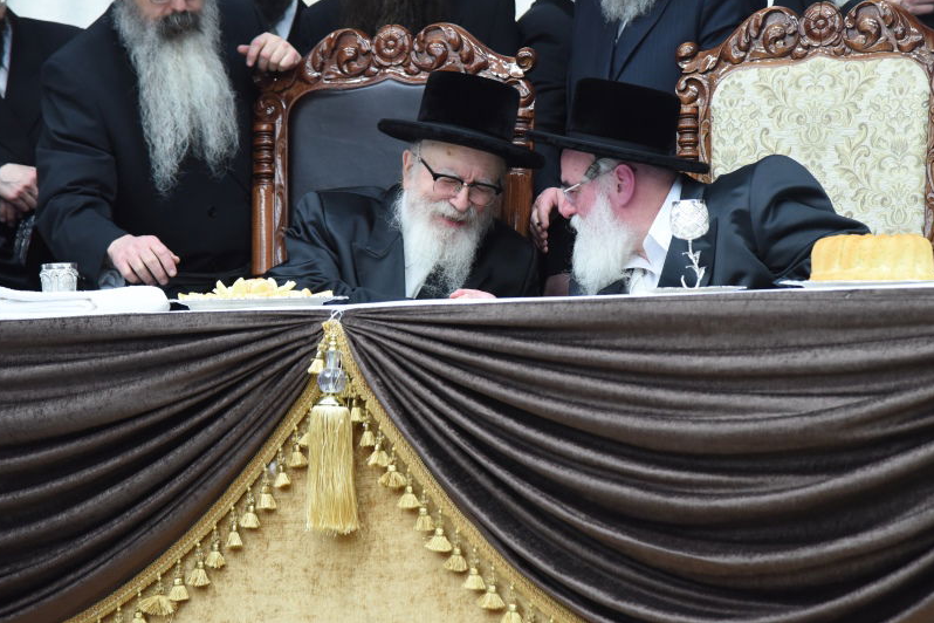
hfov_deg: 13.3
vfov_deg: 8.9
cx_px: 563
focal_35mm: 154
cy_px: 228
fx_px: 3995
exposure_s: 1/100
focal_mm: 120
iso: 2500
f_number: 5
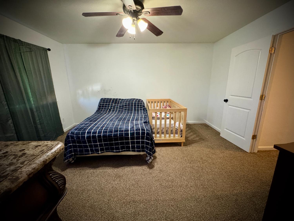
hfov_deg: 102.1
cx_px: 147
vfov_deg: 85.7
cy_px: 110
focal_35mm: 14
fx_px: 119
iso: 1000
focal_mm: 2.22
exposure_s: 1/60
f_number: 2.2
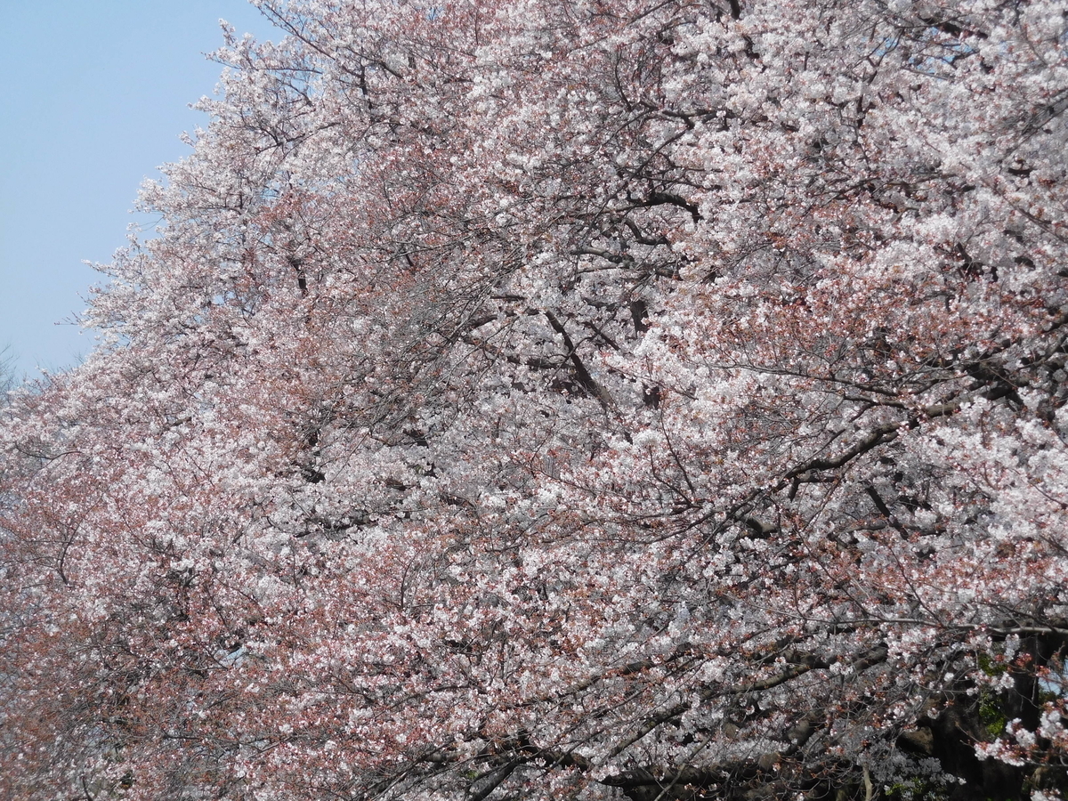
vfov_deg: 10.6
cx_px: 534
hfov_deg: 14.1
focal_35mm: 140
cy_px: 400
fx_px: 4319
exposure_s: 1/640
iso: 125
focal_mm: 25
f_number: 5.1
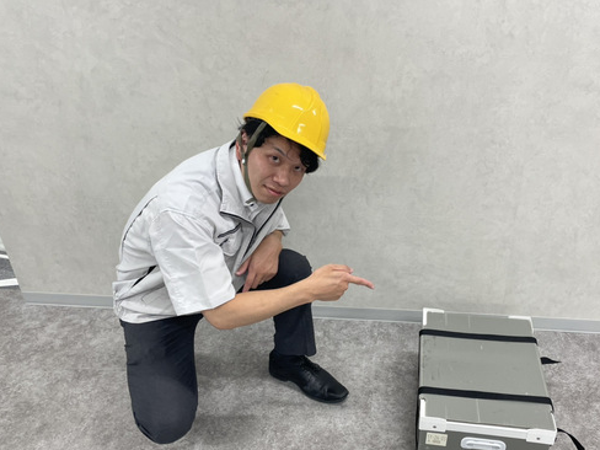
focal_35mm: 32
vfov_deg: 44.0
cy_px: 266
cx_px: 343
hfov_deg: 56.6
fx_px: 555
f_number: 1.6
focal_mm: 4.2
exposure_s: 1/100
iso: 80
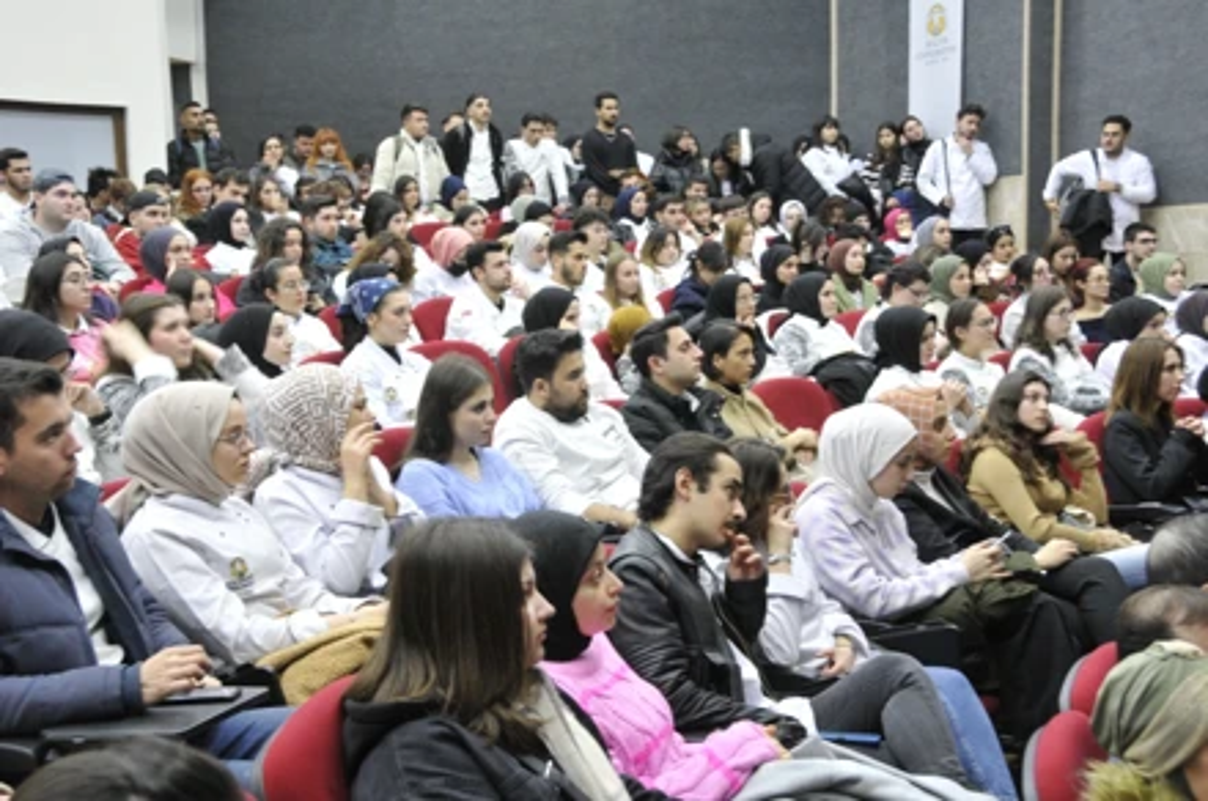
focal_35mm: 48
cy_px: 400
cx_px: 604
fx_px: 1608
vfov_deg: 28.0
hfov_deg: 41.2
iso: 500
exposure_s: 1/10
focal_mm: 32
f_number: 5.6
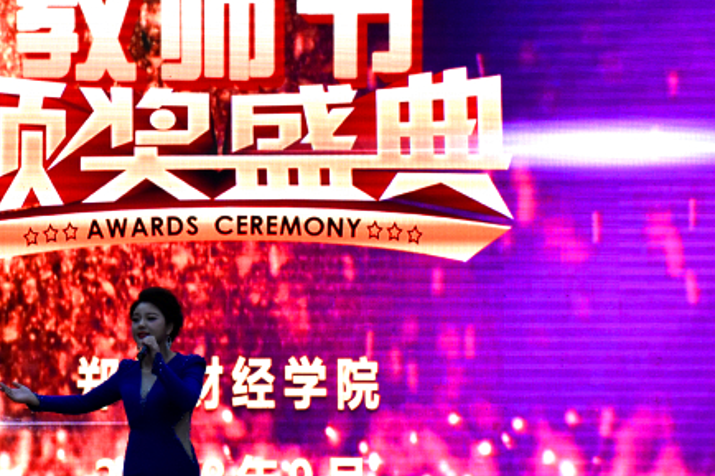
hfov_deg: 12.8
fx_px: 3176
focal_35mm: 160
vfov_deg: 8.6
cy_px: 259
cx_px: 140
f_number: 5
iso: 4000
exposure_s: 1/200
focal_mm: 62
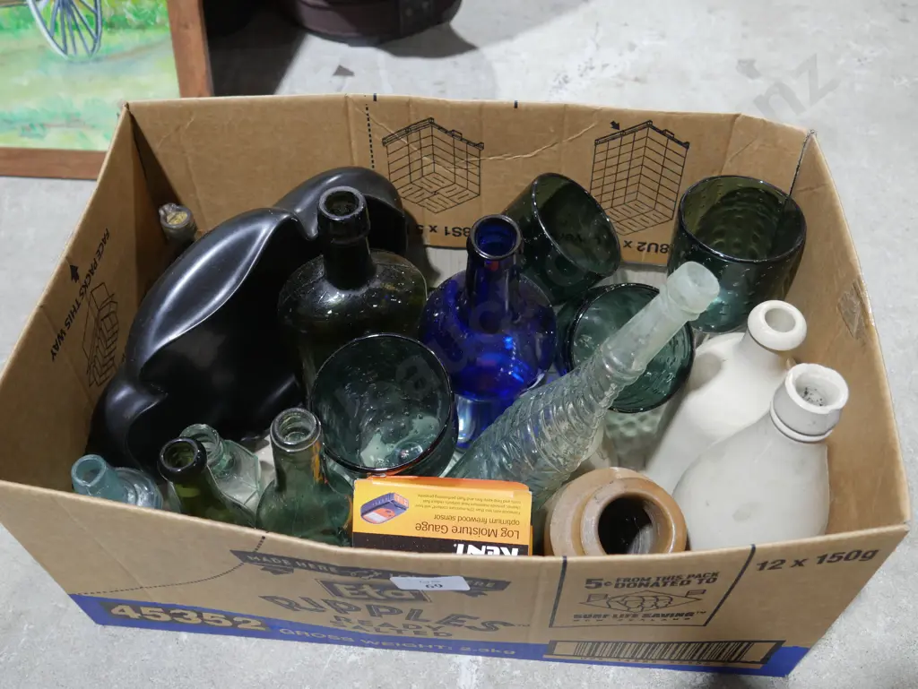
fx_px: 955
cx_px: 459
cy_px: 344
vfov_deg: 39.7
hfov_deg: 51.3
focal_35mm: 36
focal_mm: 18
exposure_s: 1/60
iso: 500
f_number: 4
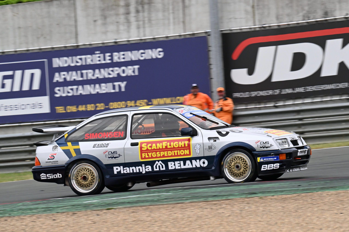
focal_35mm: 300
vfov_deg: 4.6
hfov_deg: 6.9
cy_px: 116
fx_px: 2907
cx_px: 174
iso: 1250
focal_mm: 300
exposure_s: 1/500
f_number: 8
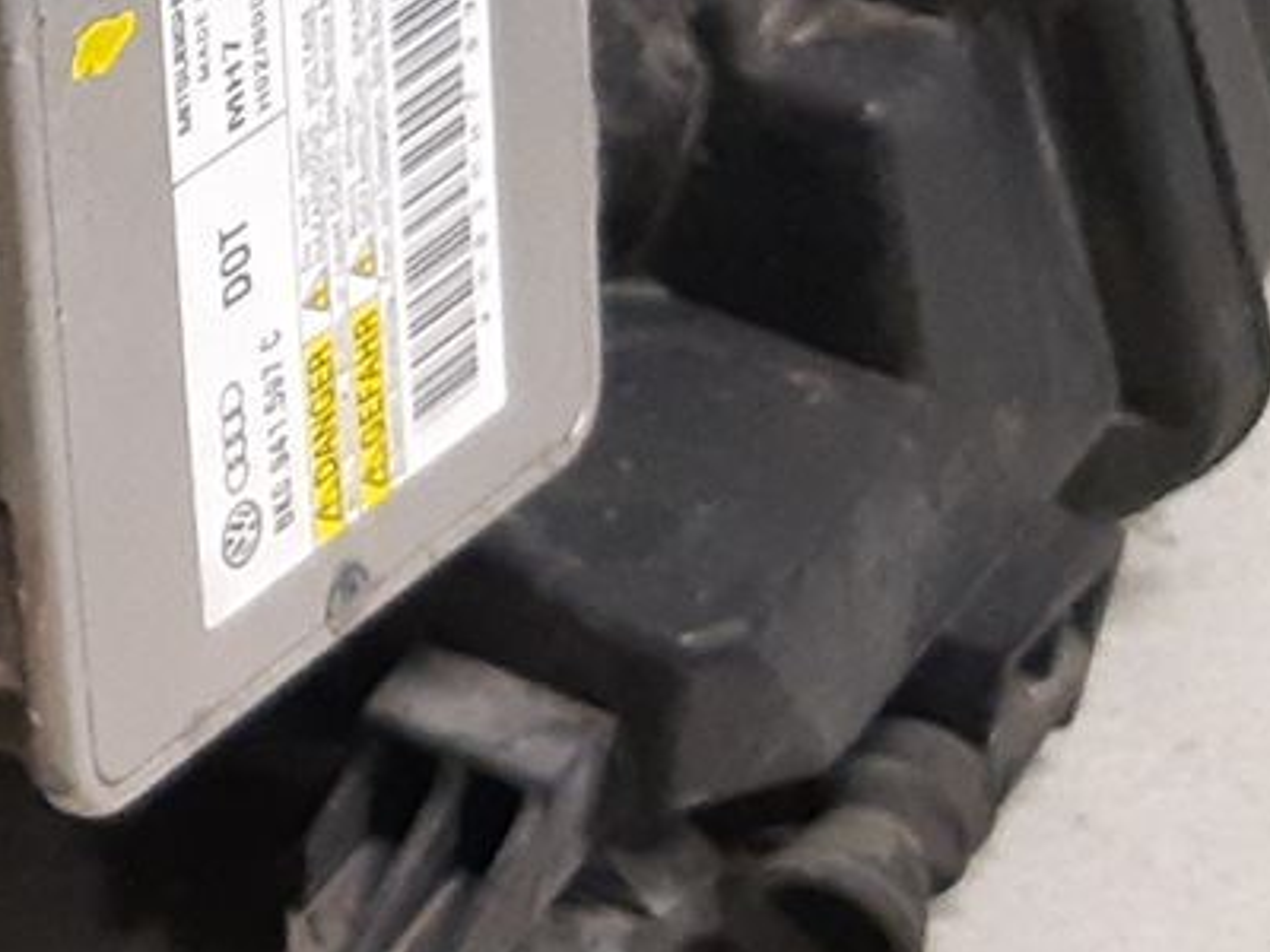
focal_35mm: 133
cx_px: -1349
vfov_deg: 11.1
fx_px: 4880
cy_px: 98
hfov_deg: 12.8
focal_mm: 3.93
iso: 250
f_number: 1.7
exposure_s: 1/50
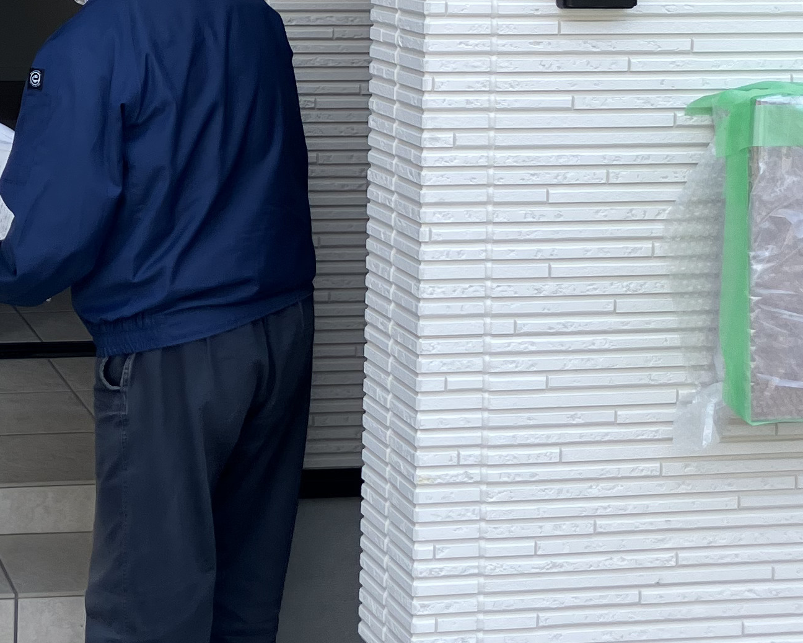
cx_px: -87
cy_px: -33
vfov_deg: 17.6
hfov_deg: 21.3
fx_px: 2020
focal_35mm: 85
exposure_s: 1/362
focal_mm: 3.99
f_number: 1.8
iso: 32
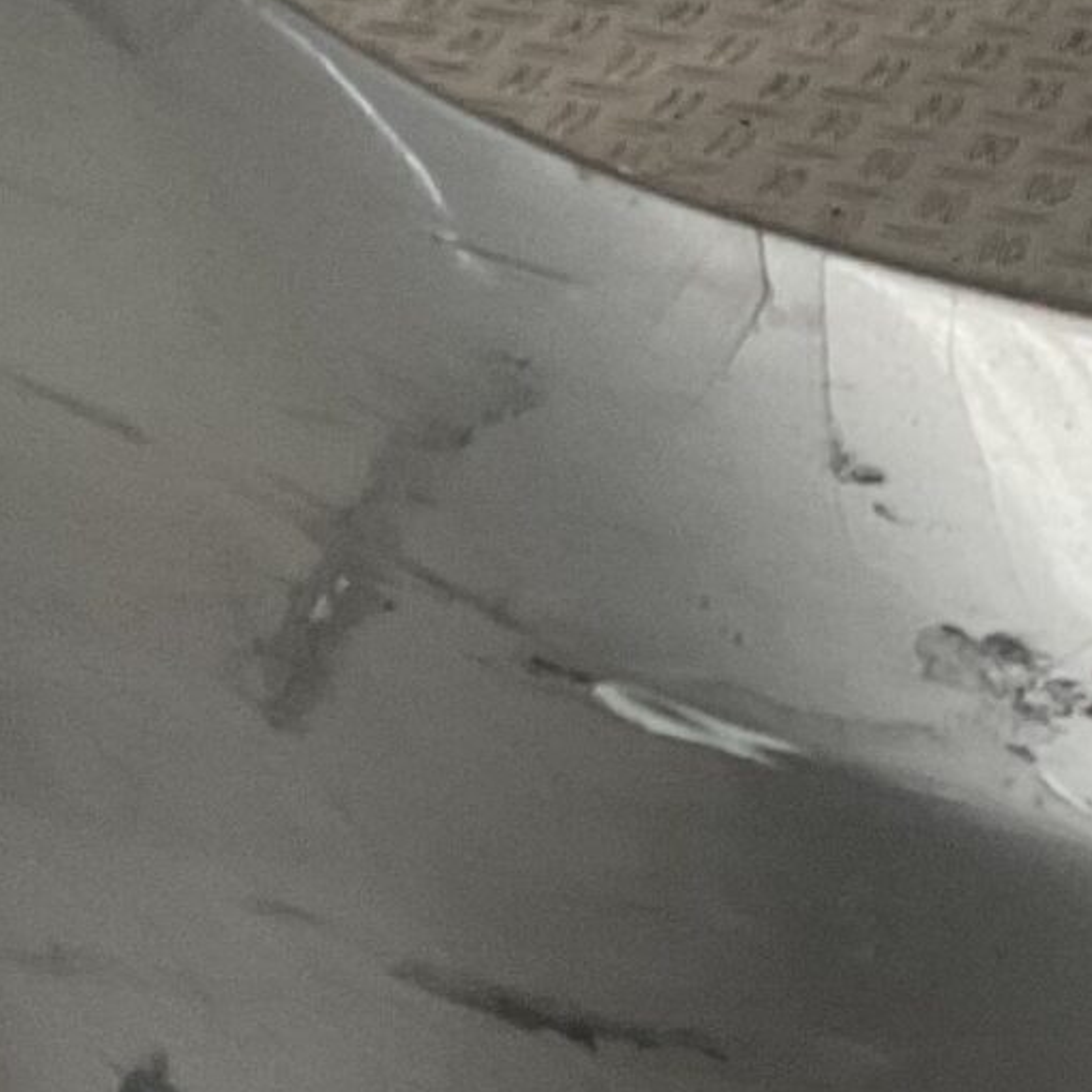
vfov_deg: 13.5
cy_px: 839
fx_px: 4604
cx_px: 1116
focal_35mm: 129
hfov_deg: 13.3
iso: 160
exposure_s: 1/50
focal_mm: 3
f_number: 1.8
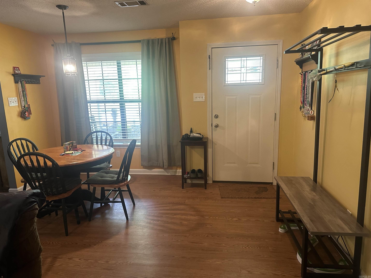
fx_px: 257
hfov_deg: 71.6
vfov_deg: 56.8
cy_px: 139
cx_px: 186
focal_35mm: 24
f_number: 1.78
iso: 400
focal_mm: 6.86
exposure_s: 1/60
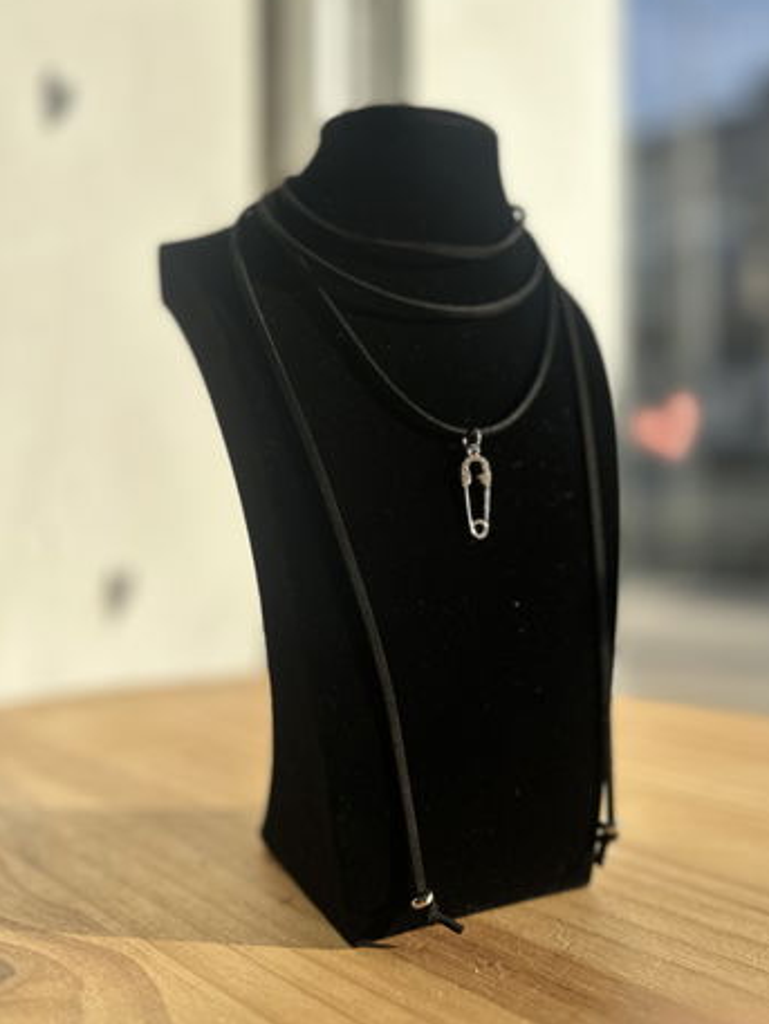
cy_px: 512
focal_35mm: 28
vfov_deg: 63.4
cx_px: 444
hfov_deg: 49.6
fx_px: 829
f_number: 1.78
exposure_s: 1/4184
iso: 80
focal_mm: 6.86
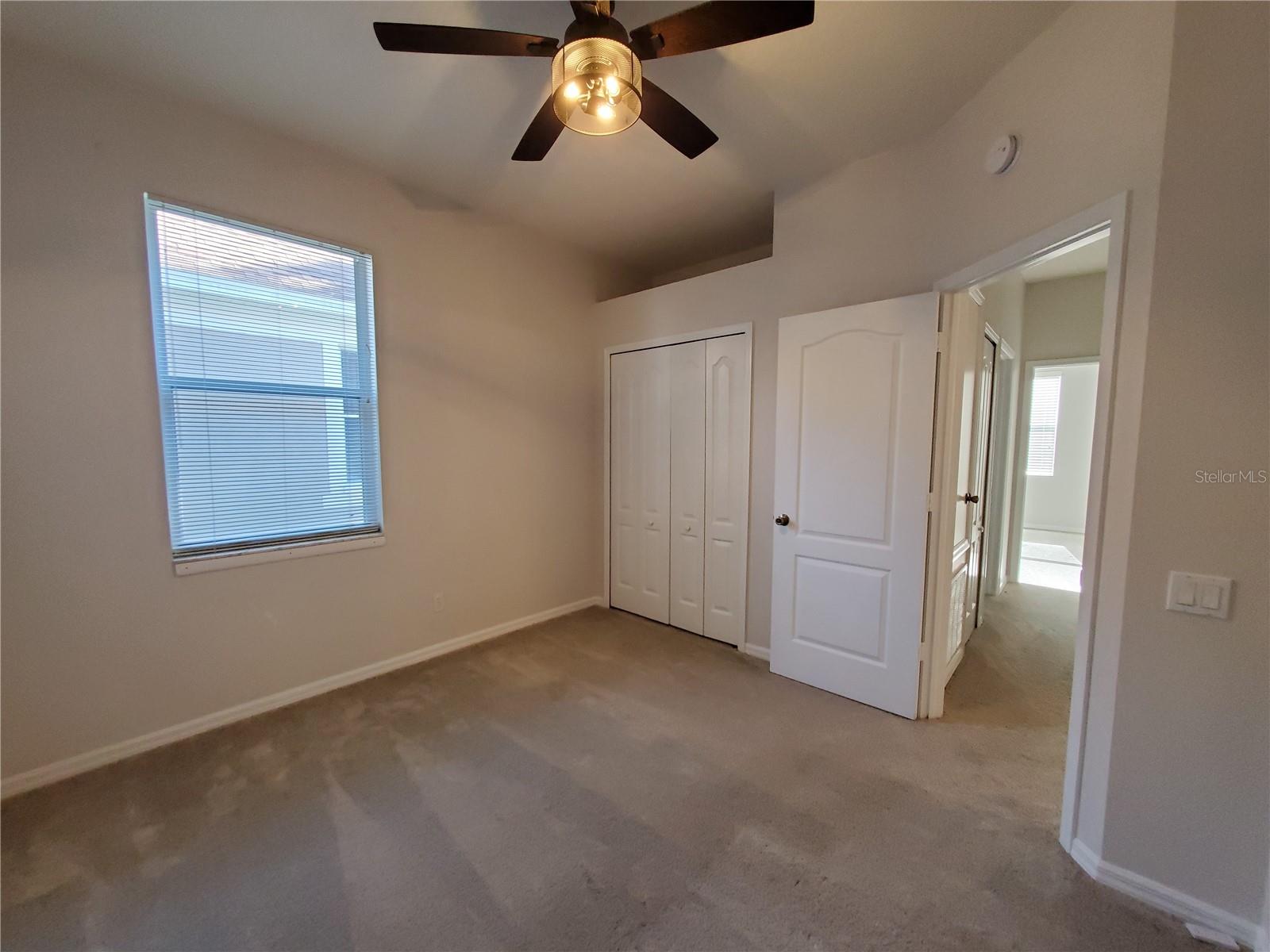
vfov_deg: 89.9
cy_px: 476
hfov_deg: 106.2
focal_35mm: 13
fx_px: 477
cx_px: 635
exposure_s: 1/59
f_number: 2.2
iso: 320
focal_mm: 1.8
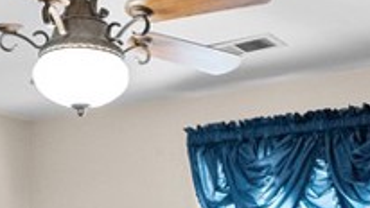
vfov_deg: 15.4
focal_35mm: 73
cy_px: 302
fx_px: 716
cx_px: 153
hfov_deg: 28.9
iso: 2500
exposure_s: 1/160
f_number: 2.8
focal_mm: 14
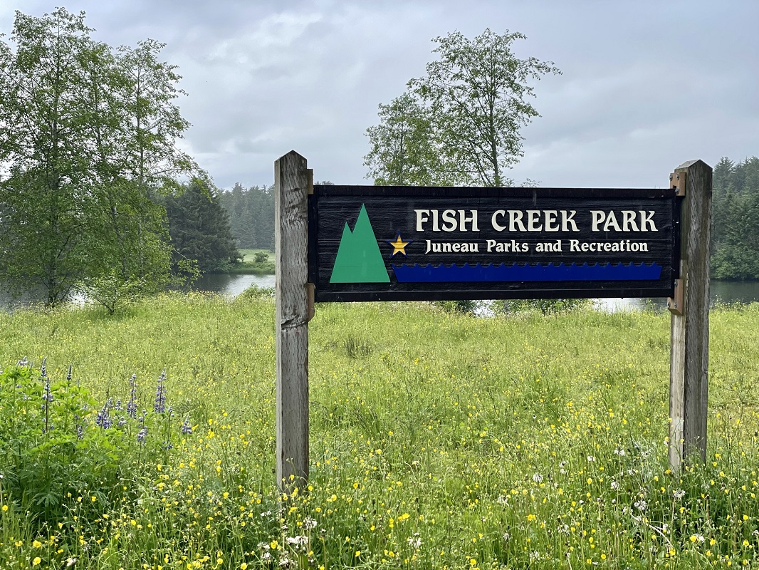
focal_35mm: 52
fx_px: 1140
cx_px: 380
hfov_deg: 36.8
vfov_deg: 28.0
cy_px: 285
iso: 25
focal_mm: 6
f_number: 2
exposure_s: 1/289
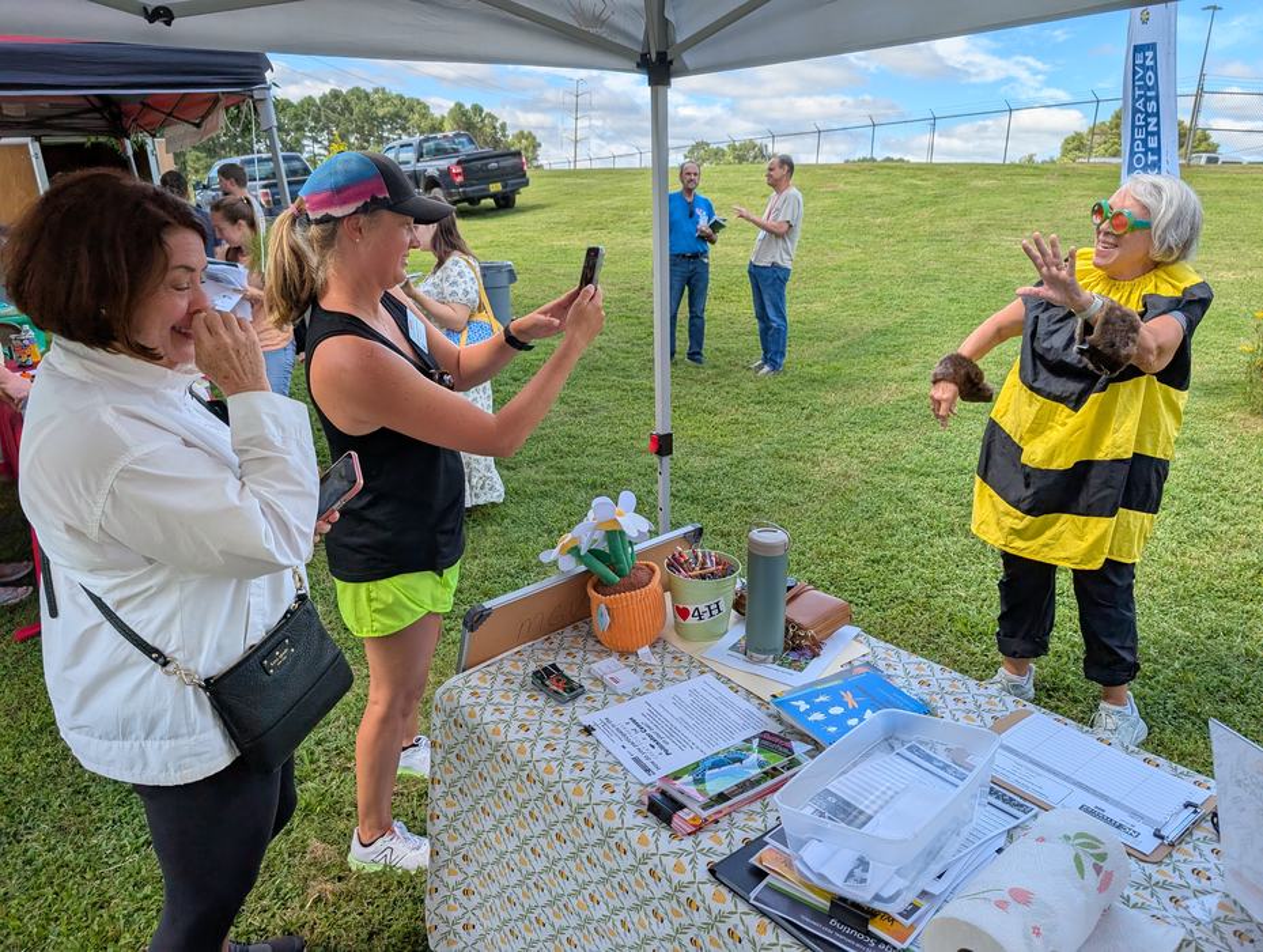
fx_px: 877
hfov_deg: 71.5
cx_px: 632
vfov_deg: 57.0
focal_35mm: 24
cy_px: 476
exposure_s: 1/715
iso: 22
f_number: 1.68
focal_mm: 6.9
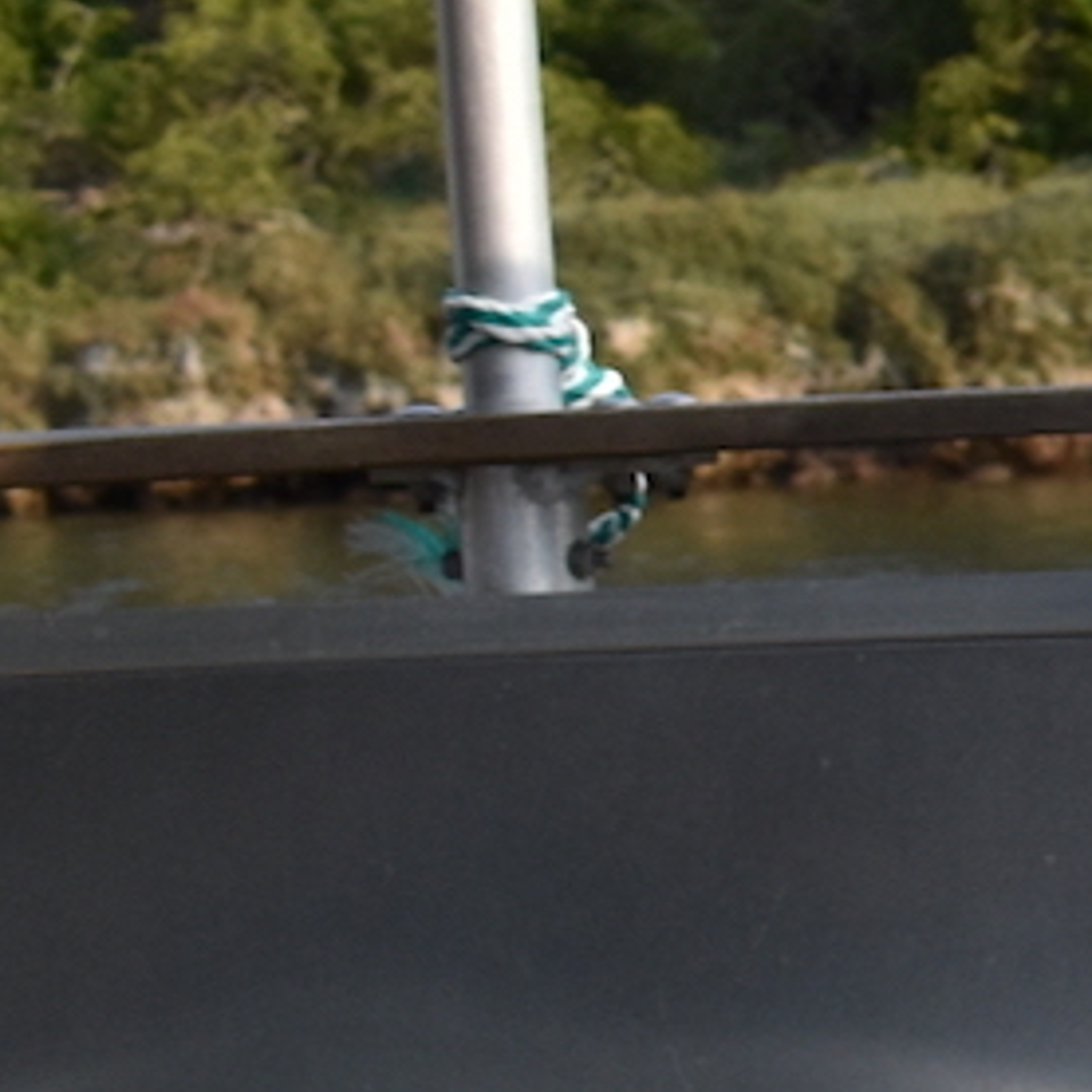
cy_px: 786
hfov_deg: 8.0
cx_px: 3402
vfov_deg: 9.5
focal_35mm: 184
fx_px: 6567
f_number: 6.3
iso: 400
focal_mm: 20
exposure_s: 1/160
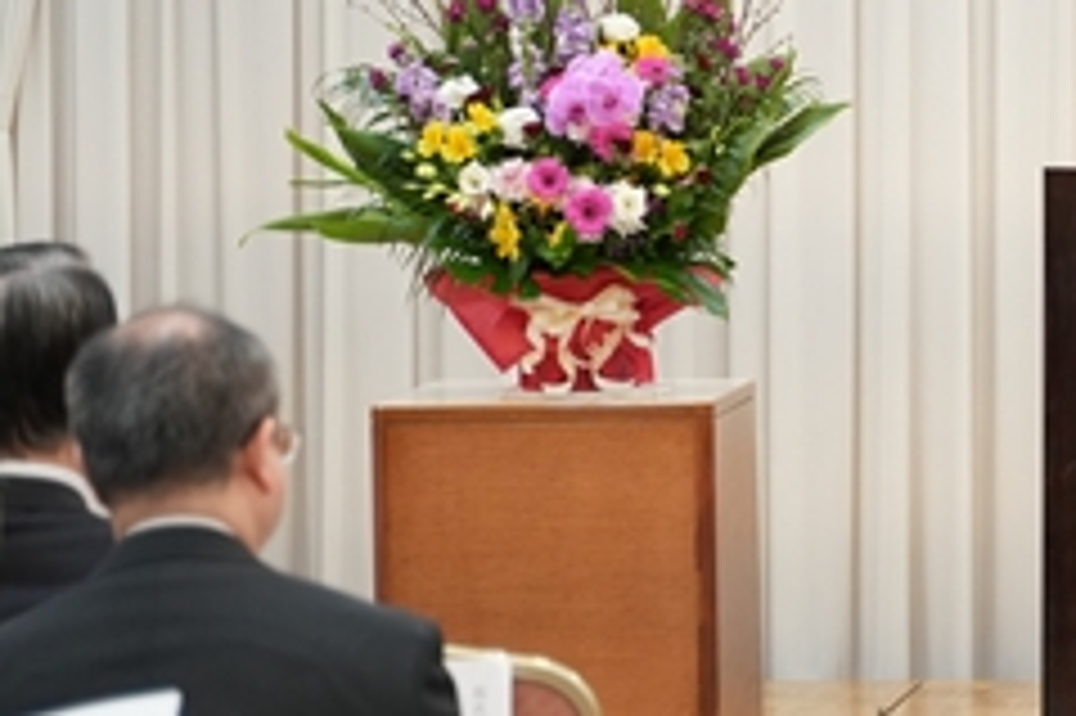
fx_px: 6571
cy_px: 218
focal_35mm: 220
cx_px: 1252
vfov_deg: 6.2
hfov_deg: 9.3
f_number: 2.8
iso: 1250
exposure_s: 1/125
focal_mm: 75
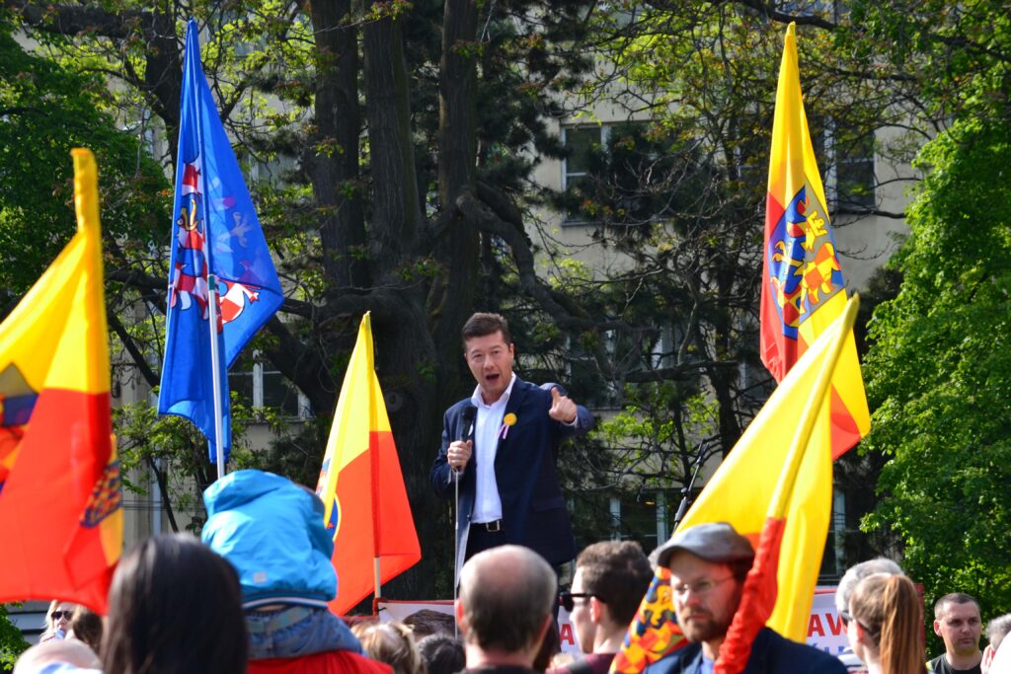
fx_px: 4634
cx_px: 506
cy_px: 337
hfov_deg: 12.5
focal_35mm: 165
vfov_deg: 8.3
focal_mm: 110
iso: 400
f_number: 10
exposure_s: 1/320
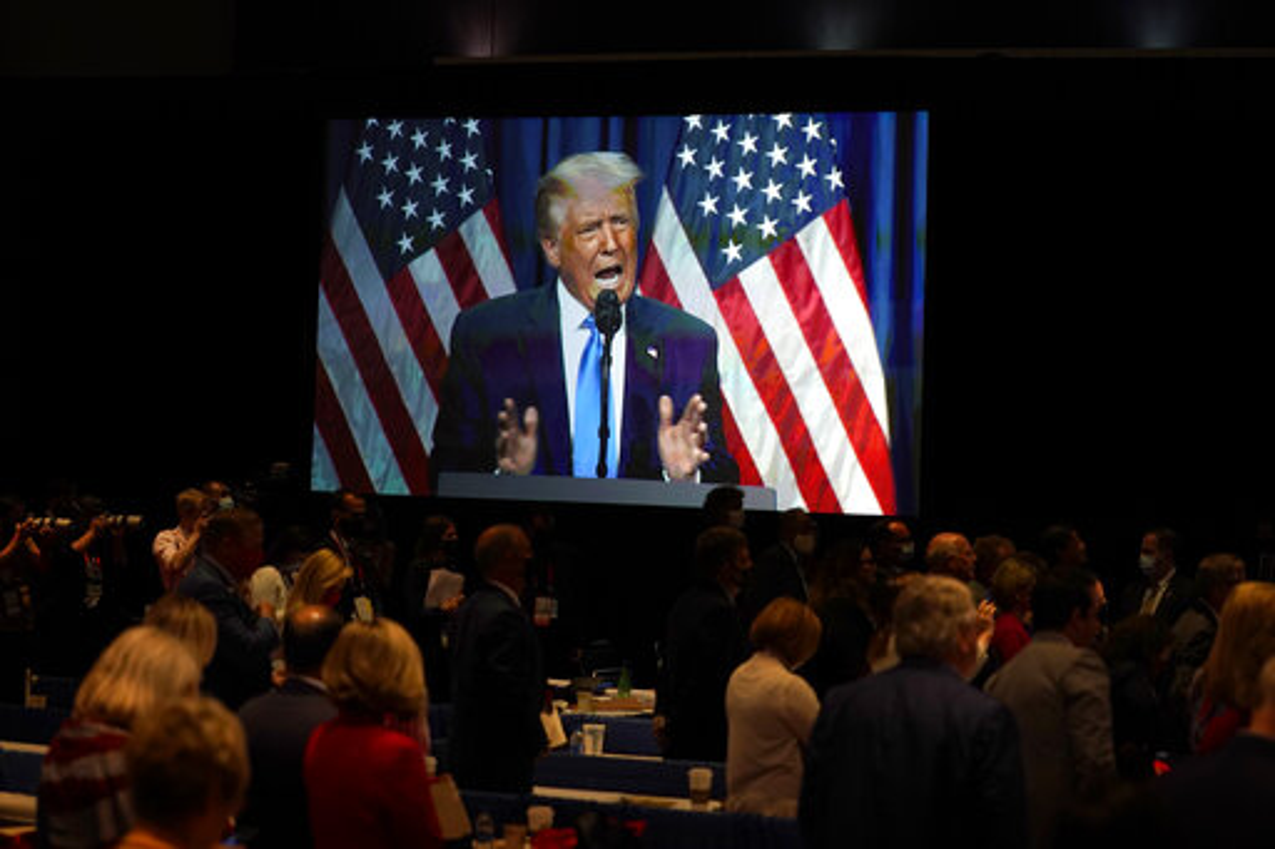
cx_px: 638
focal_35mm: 104
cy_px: 424
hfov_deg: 19.6
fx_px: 3682
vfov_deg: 13.2
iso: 2000
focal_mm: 104
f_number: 4
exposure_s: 1/400
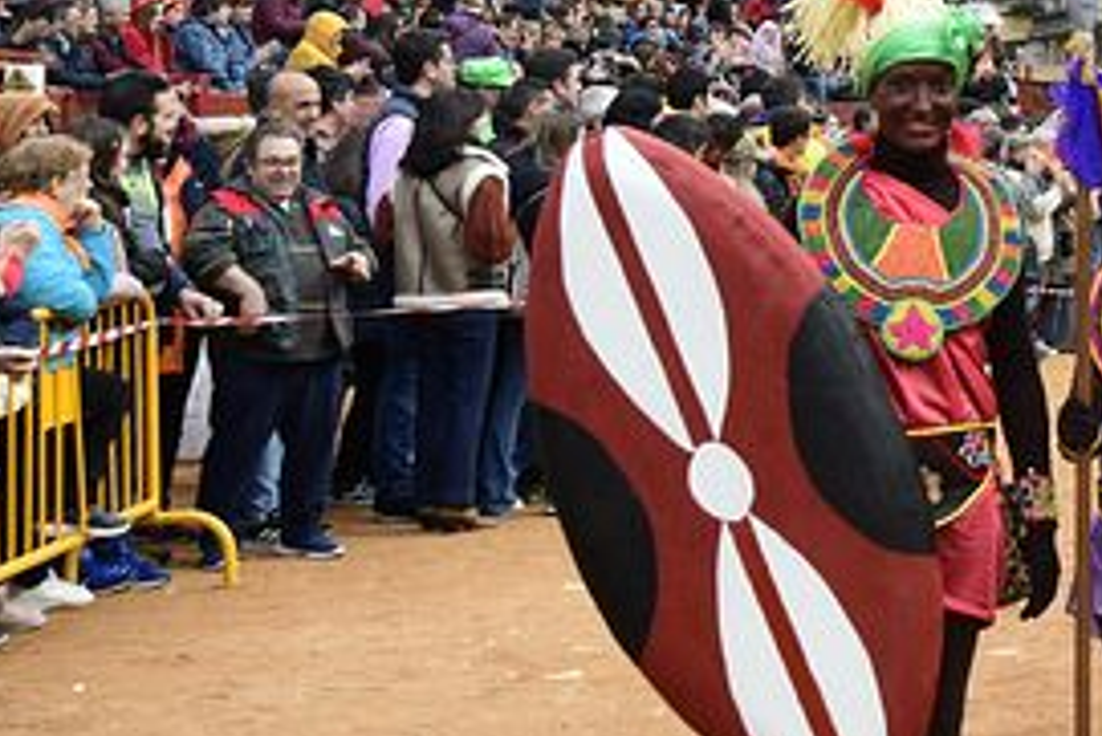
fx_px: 2879
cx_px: 1639
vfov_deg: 14.4
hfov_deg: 19.1
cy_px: 30
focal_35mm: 94
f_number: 9
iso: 500
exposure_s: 1/250
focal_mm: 30
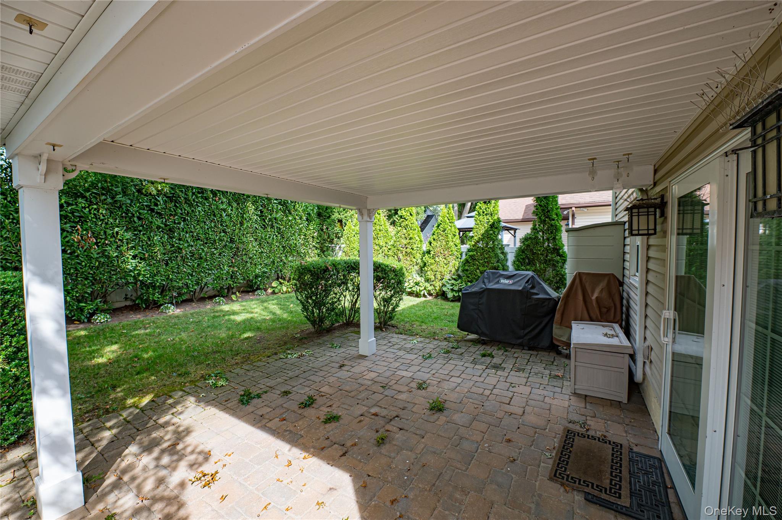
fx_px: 304
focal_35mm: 14
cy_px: 260
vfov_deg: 81.1
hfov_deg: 104.3
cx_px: 391
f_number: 8
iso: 400
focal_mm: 14
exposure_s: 1/200
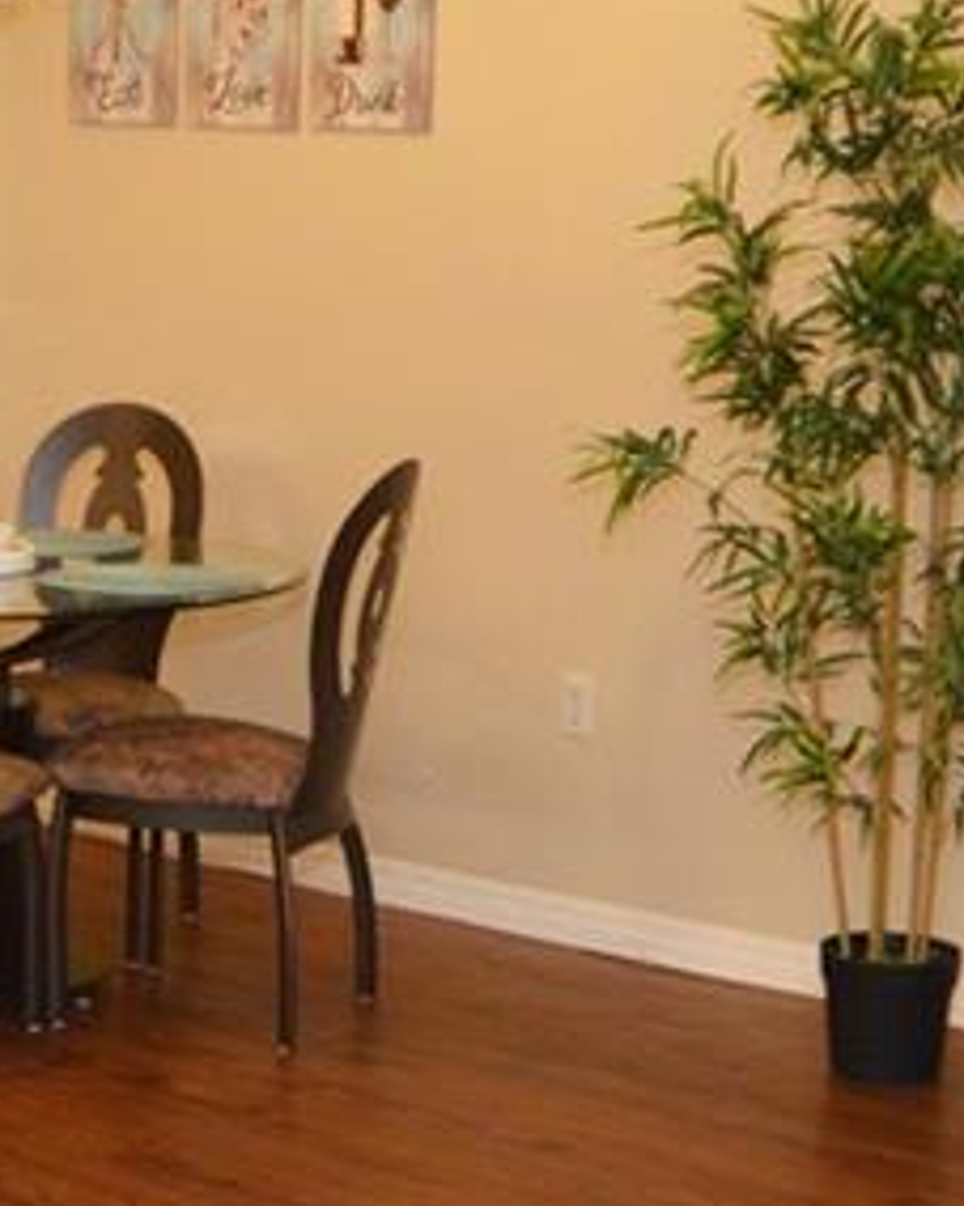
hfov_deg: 16.0
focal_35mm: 95
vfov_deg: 20.1
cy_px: 741
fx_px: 3390
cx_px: 136
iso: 560
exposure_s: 1/60
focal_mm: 12
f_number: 4
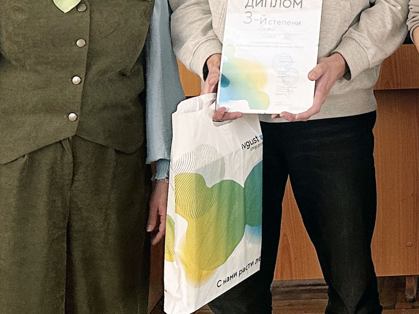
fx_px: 980
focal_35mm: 81
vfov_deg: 16.6
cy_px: -152
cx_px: 534
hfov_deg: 21.9
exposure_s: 1/60
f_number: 1.78
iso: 200
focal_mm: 6.86
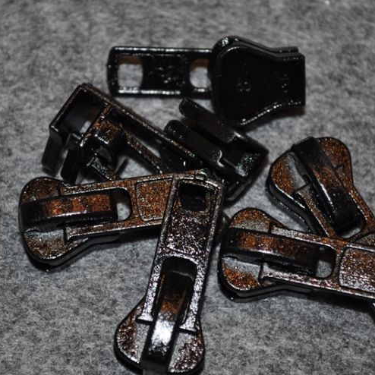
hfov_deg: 16.9
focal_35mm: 103
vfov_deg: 16.9
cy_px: 200
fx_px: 1262
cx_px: 185
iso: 360
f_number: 5.6
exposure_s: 1/60
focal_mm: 50
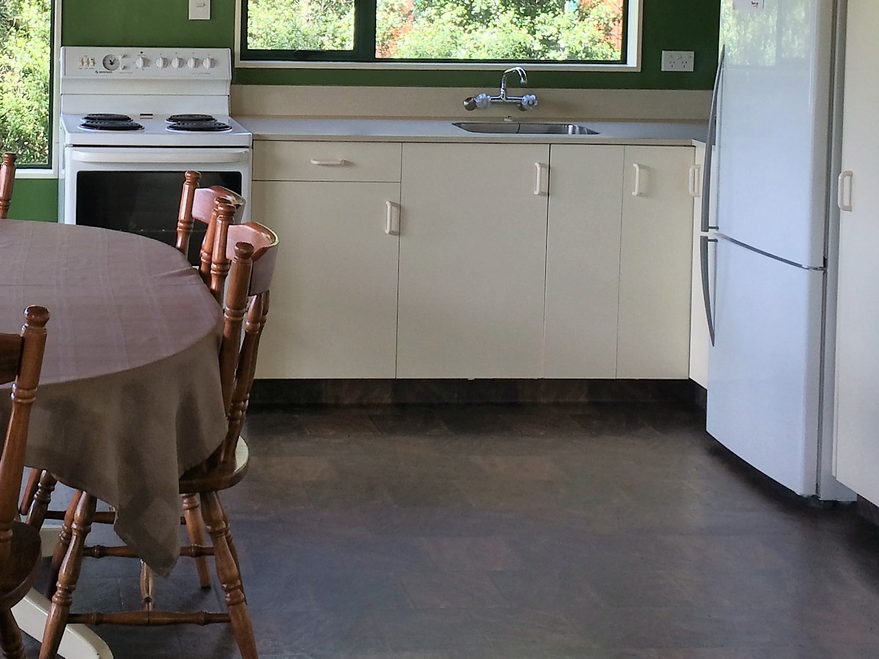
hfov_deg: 30.6
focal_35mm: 62
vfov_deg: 22.8
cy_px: 19
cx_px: 201
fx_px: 1575
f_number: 2.2
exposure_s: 1/100
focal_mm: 4.15
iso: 50
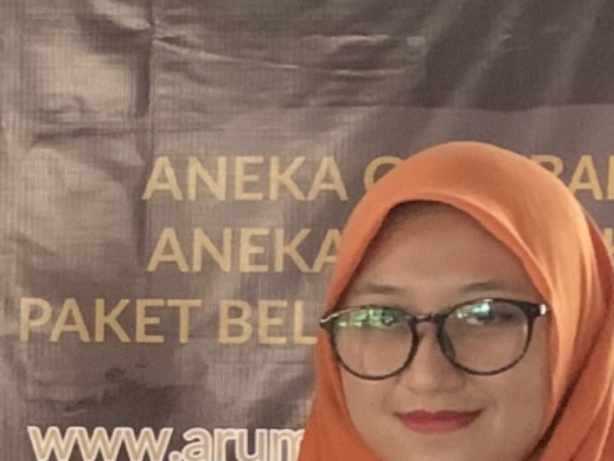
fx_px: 2679
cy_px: 480
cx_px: -192
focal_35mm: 151
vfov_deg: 9.7
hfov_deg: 12.6
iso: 800
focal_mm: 4.25
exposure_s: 1/25
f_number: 1.8
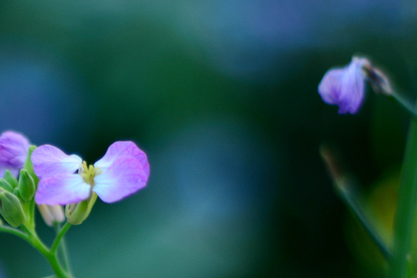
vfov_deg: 8.3
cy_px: 241
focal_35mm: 165
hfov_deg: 12.3
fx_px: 1911
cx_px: -18
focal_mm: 50
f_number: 1.8
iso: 400
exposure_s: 1/160
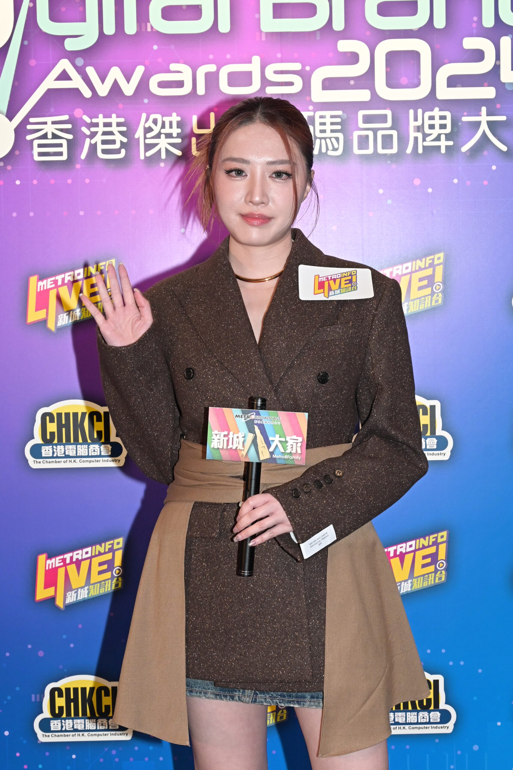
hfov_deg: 17.9
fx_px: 1625
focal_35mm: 76
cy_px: 385
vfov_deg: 26.7
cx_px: 256
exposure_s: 1/160
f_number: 8
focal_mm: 51
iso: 1600
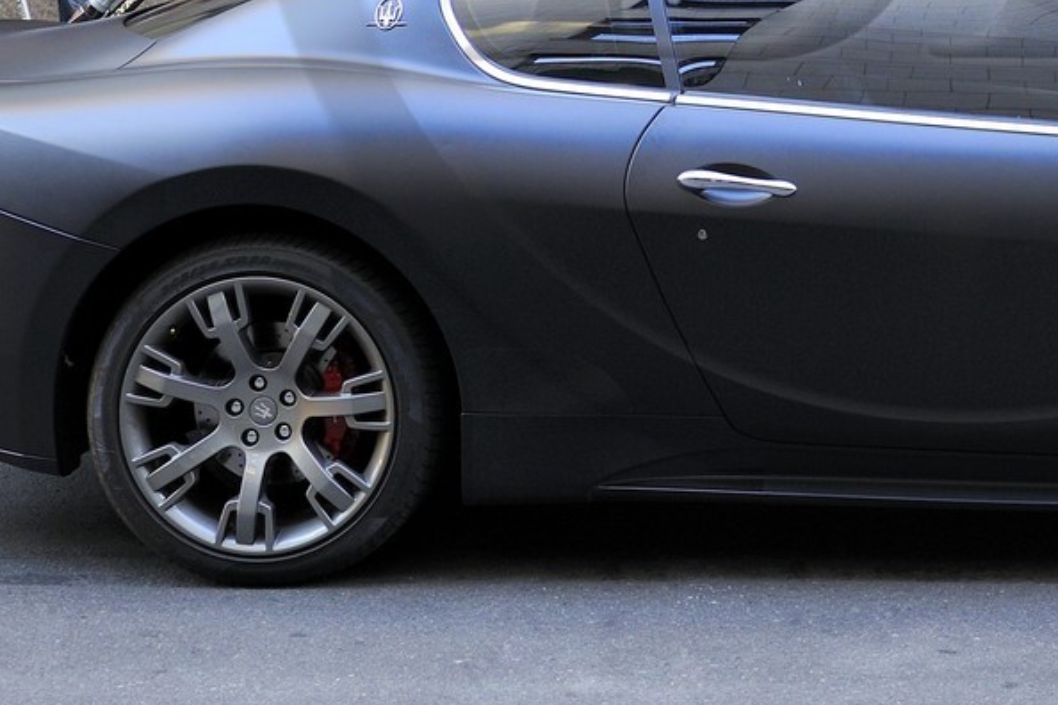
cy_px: -231
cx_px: 969
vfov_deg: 13.6
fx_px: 2850
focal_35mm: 97
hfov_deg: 20.6
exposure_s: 1/80
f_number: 5.6
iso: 800
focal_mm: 36
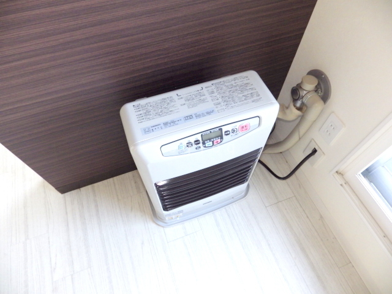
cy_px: 147
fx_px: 249
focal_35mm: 22
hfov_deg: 76.4
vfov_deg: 61.1
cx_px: 196
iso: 250
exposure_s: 1/45
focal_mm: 4
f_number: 3.1
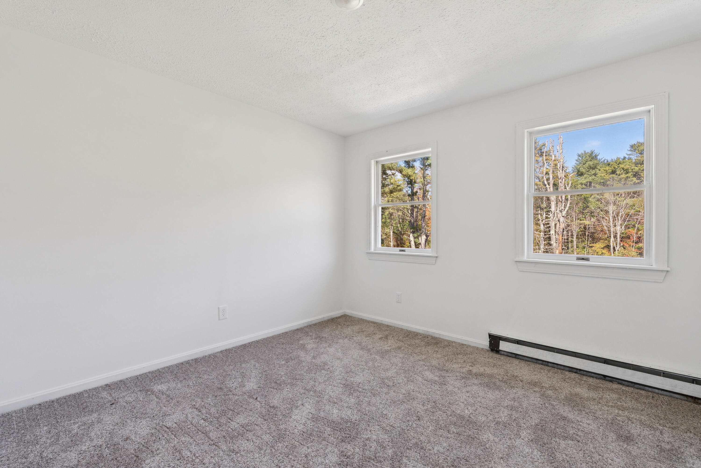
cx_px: 350
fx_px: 312
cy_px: 234
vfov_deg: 73.8
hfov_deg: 96.7
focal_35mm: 16
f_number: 7.1
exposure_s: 1/80
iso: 320
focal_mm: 16
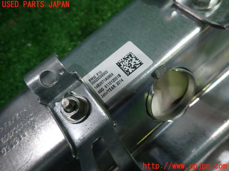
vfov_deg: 54.9
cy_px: 86
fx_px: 165
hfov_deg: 69.4
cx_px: 114
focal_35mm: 25
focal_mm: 4.5
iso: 160
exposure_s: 1/60
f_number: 2
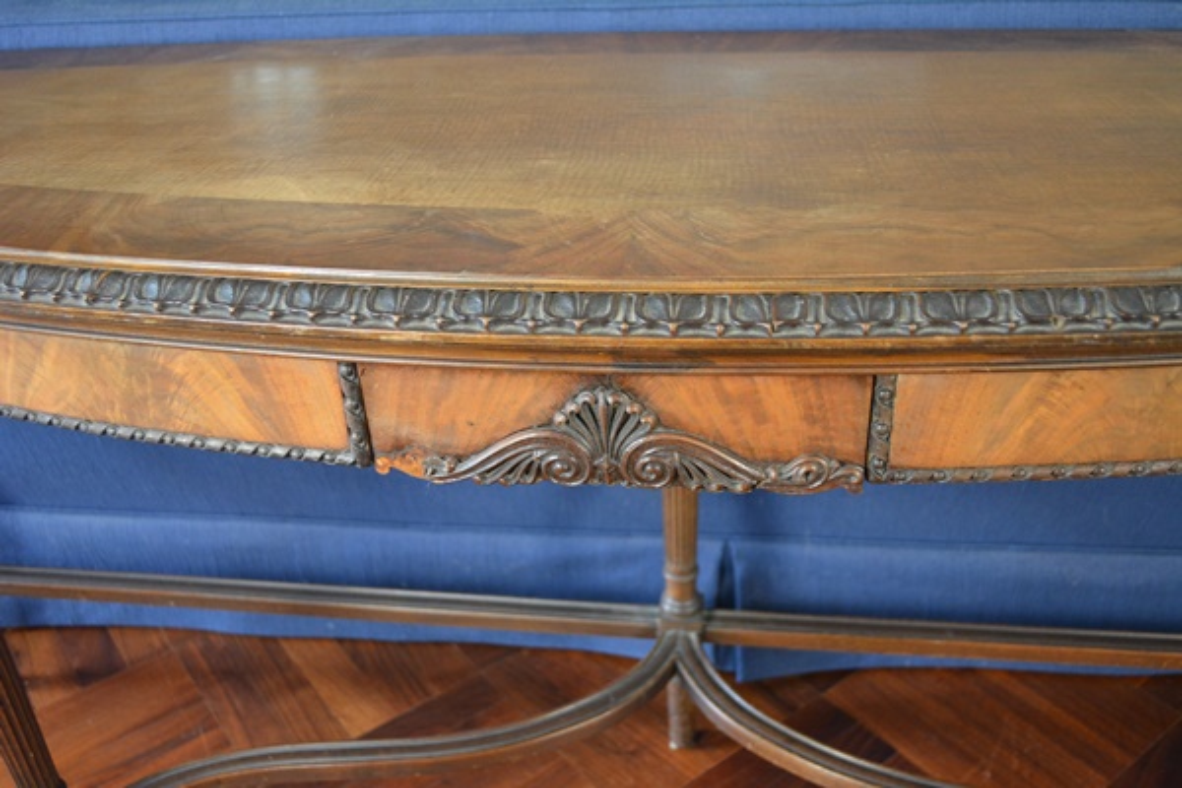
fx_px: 1083
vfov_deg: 40.0
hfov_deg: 57.2
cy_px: 394
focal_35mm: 33
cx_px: 591
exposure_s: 1/30
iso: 1800
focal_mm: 22
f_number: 4
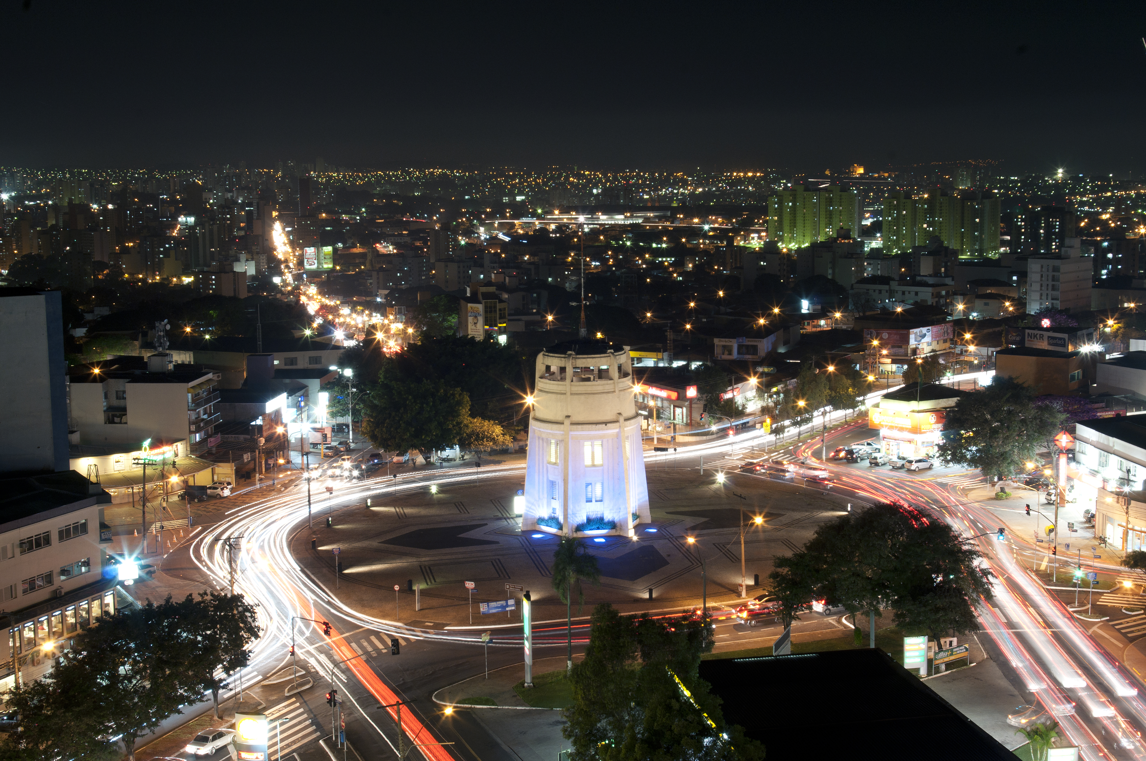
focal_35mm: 52
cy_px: 380
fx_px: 1669
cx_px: 573
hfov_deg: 37.9
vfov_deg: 25.7
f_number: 14
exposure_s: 15
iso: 200
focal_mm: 35
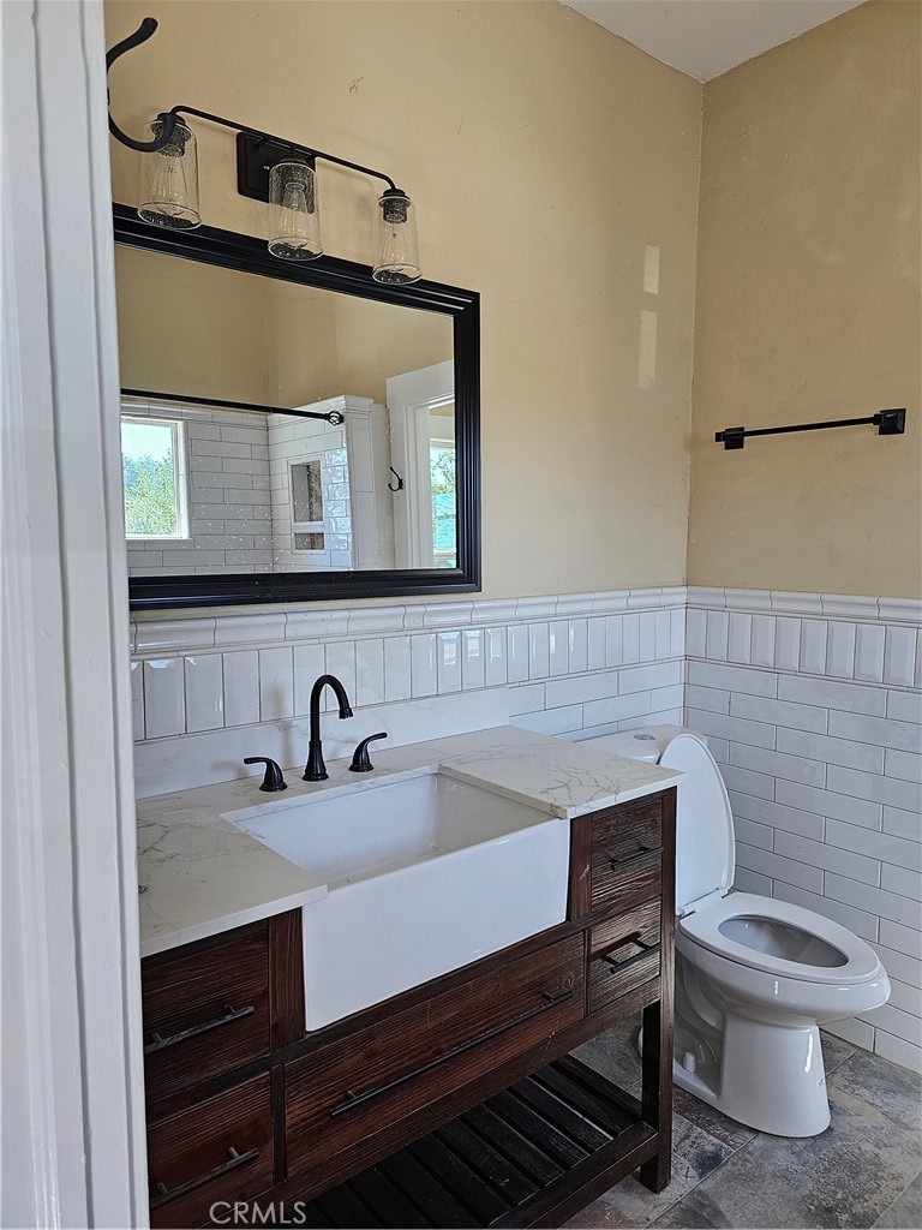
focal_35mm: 23
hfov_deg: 58.9
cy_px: 615
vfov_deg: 73.9
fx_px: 817
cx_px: 461
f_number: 1.7
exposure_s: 1/207
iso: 160
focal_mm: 6.3
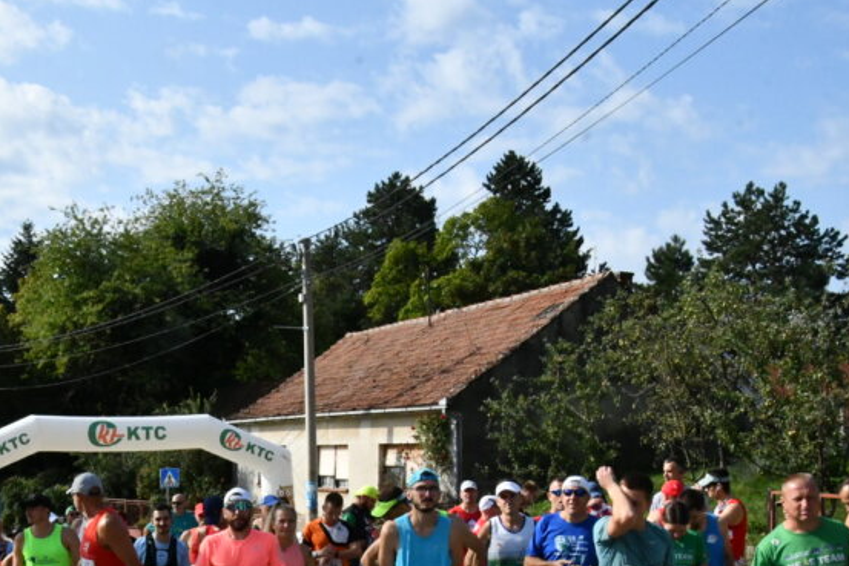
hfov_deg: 38.8
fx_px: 1179
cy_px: 519
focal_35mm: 50
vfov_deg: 26.1
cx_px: 244
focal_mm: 18
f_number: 20
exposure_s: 1/1600
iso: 3200
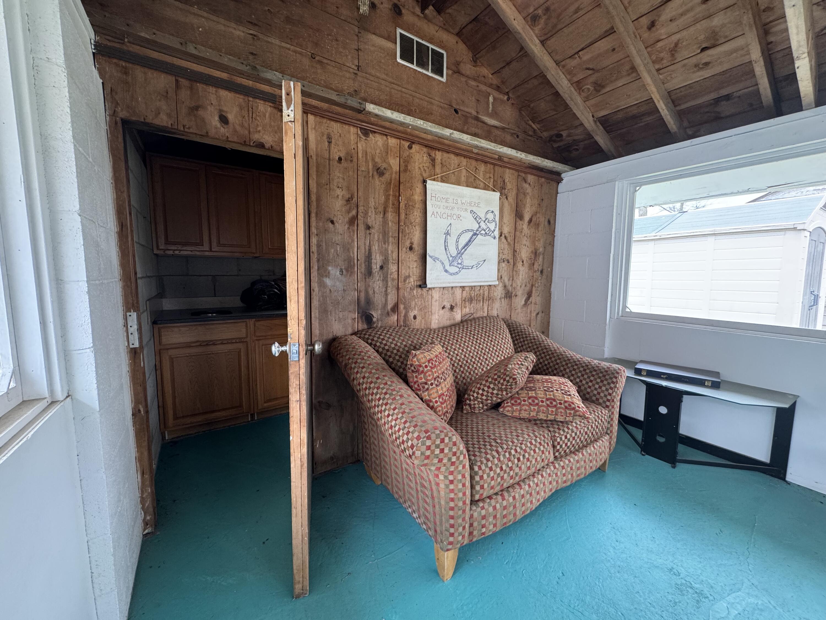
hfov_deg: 102.1
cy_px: 310
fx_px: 334
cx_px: 413
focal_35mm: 14
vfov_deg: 85.7
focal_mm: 2.22
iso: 200
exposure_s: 1/60
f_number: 2.2
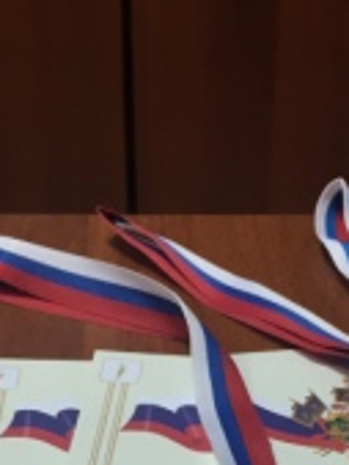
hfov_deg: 19.1
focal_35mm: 77
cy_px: 611
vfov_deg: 22.5
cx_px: 231
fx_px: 1034
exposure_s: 1/33
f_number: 2.2
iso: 100
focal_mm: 4.15
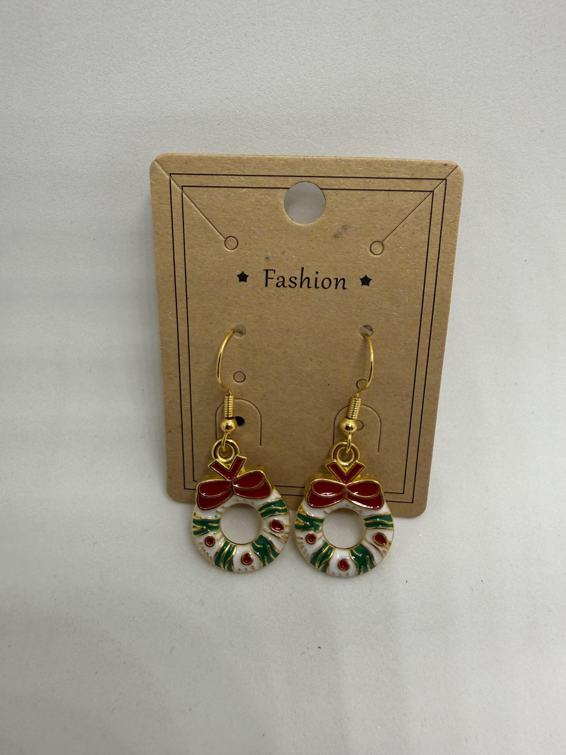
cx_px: 283
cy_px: 378
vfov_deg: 71.6
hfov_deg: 56.8
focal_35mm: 24
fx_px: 523
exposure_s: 1/161
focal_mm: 2.22
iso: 40
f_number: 2.2
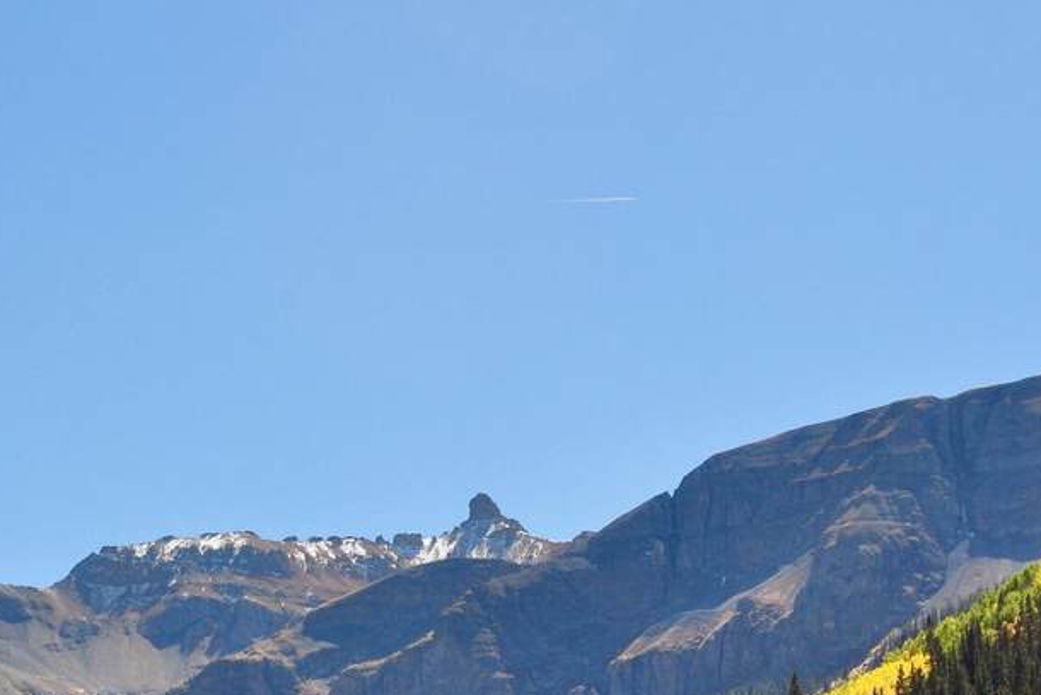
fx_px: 3183
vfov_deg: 12.3
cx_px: 206
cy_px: 693
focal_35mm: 110
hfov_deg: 18.4
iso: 200
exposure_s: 1/250
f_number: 10
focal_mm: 35
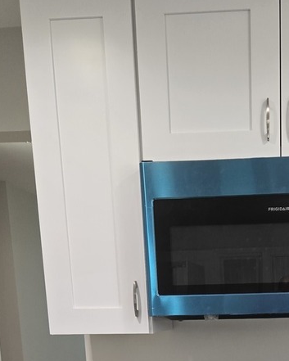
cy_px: 420
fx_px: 588
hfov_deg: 26.9
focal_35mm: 55
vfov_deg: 29.8
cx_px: 248
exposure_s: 1/120
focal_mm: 5.4
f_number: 1.8
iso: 100
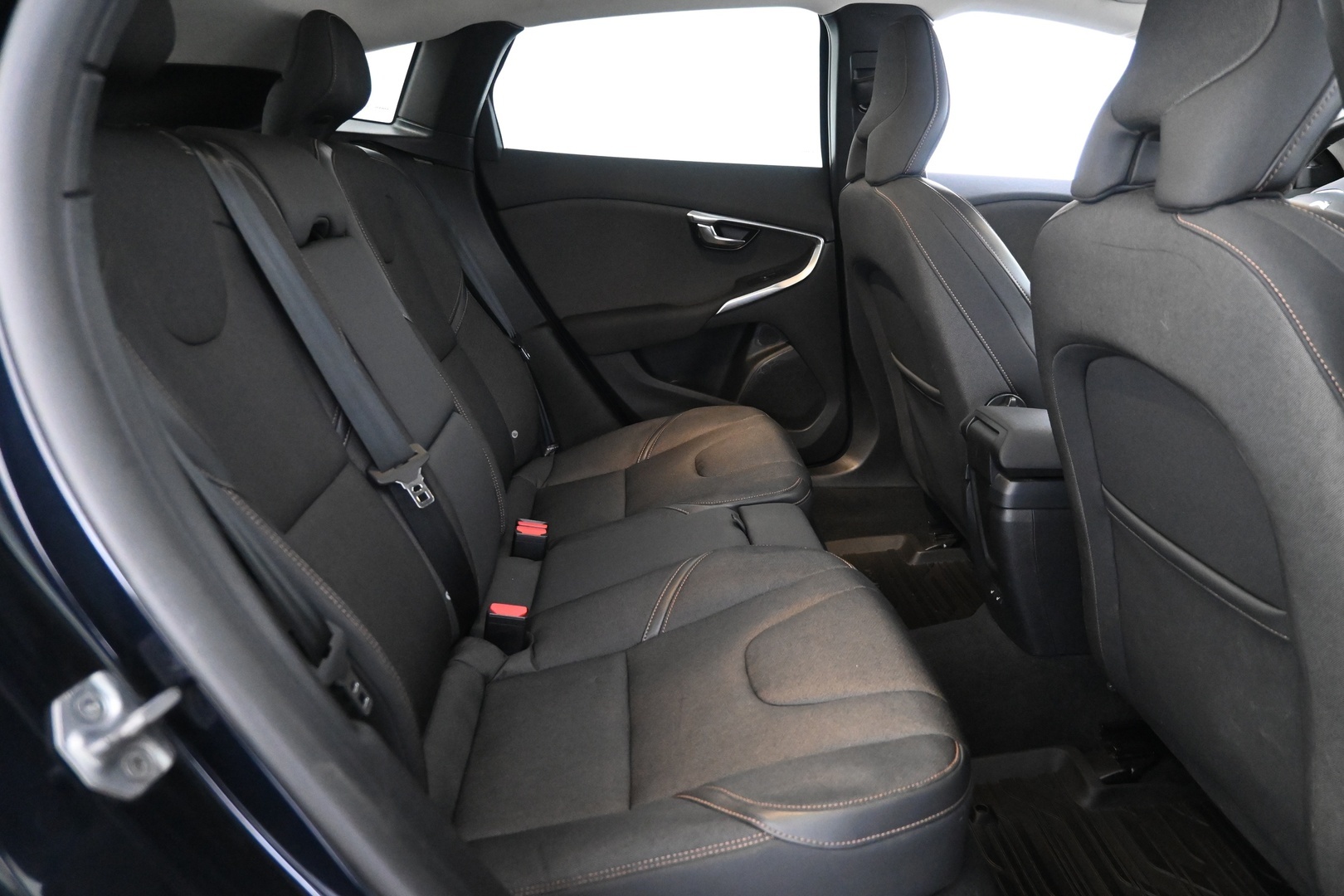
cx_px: 672
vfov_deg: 53.1
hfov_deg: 73.7
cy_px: 448
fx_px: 896
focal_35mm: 24
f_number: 3.5
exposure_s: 1/25
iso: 5600
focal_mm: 16
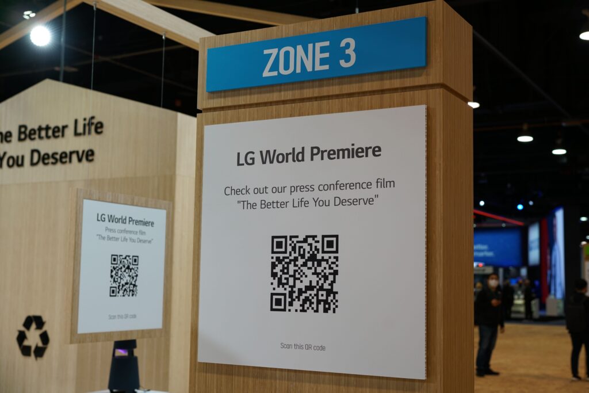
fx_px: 818
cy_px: 196
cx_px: 294
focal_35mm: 50
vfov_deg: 27.0
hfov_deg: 39.6
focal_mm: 50
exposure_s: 1/160
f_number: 4
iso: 400
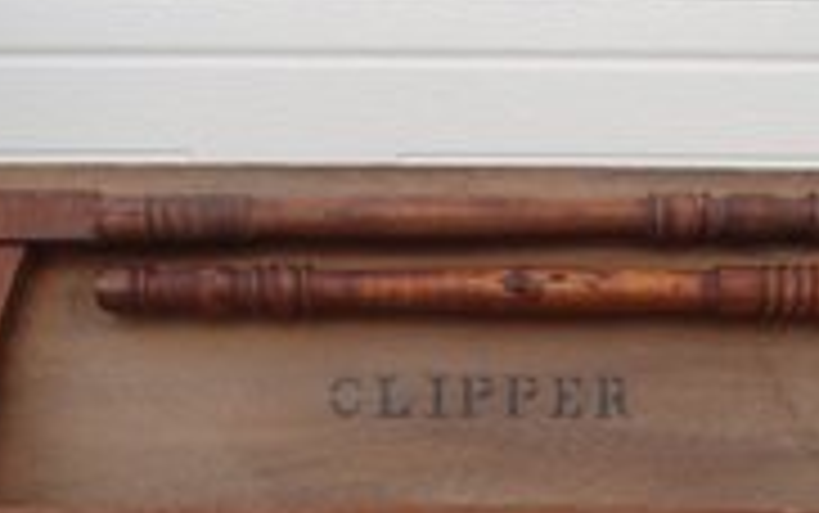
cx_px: 484
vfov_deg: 22.0
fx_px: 1251
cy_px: 560
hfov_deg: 36.2
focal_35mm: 56
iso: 100
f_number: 3.9
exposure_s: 1/80
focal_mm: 5
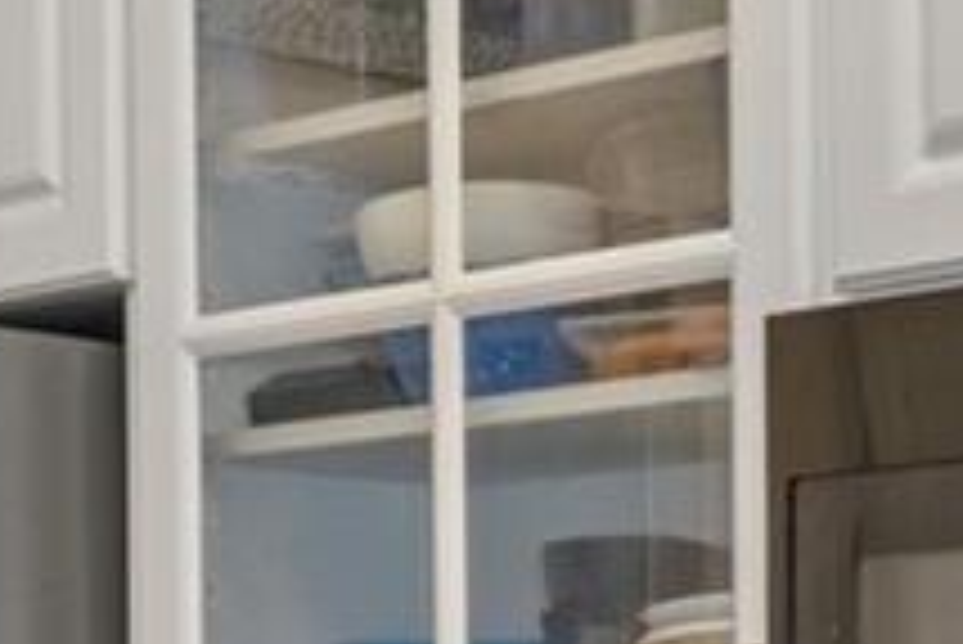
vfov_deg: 9.1
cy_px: 1027
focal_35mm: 146
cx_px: 652
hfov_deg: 14.0
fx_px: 3901
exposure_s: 1
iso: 320
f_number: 8
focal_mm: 13
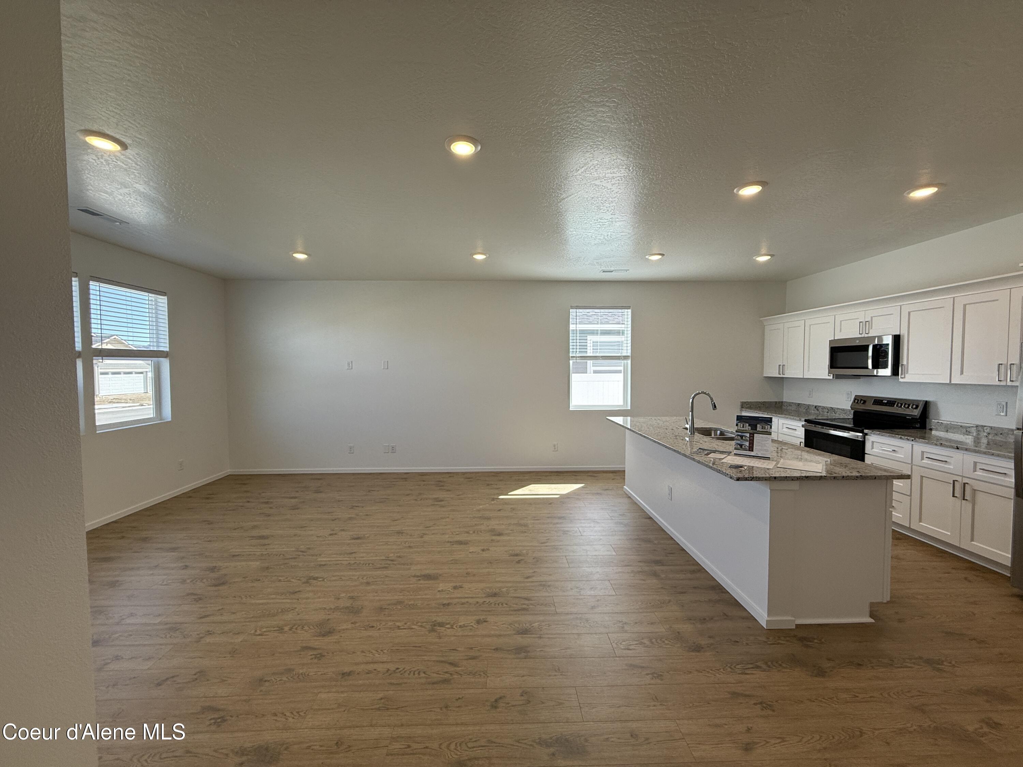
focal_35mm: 14
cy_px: 384
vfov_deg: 85.7
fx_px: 414
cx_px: 512
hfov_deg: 102.1
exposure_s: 1/172
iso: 64
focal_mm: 2.22
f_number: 2.2
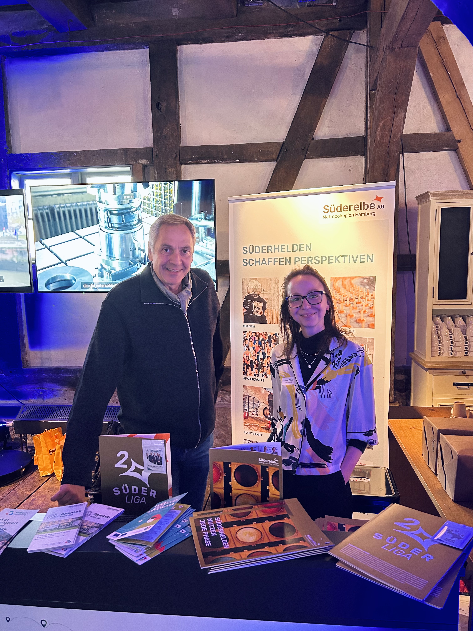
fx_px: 474
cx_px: 236
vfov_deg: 67.3
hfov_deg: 53.1
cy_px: 316
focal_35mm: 26
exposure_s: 1/50
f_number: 1.5
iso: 400
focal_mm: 5.7
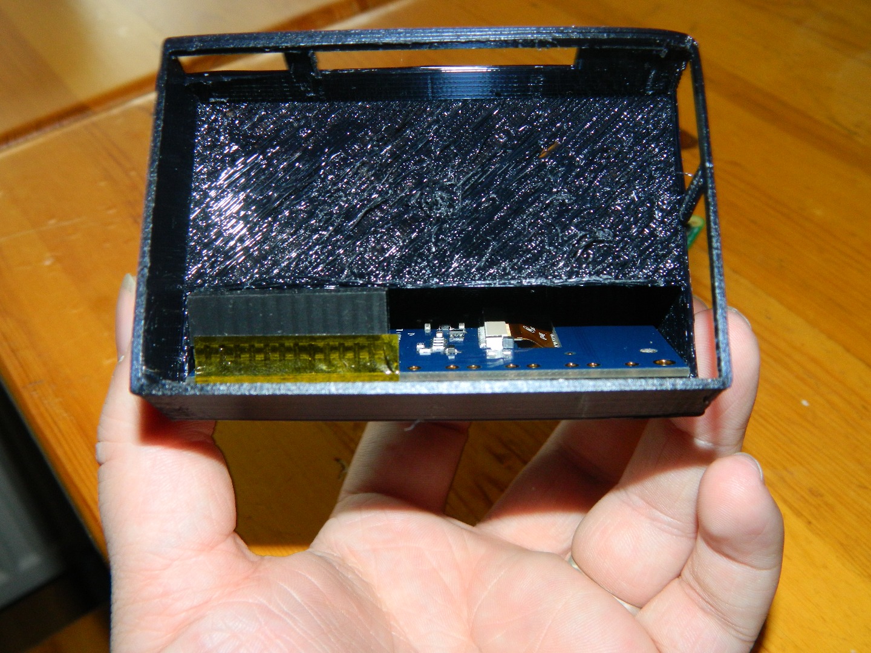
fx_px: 1032
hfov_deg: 45.8
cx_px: 436
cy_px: 326
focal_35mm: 41
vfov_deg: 35.1
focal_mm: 7.3
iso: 200
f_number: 9.8
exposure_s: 1/40
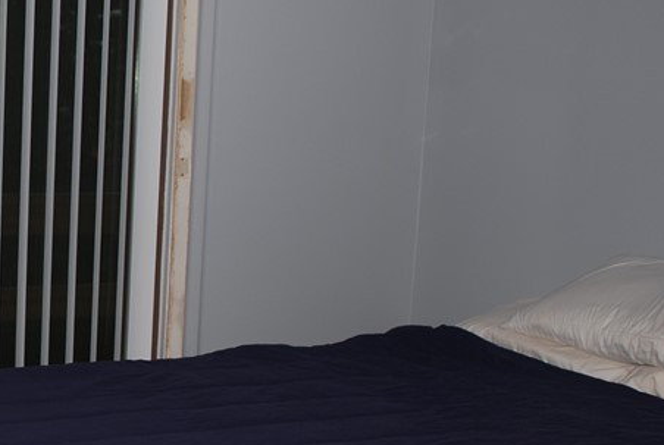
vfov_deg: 17.2
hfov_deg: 24.1
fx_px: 1459
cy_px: 354
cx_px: -53
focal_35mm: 79
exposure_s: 1/60
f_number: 3.8
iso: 100
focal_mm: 22
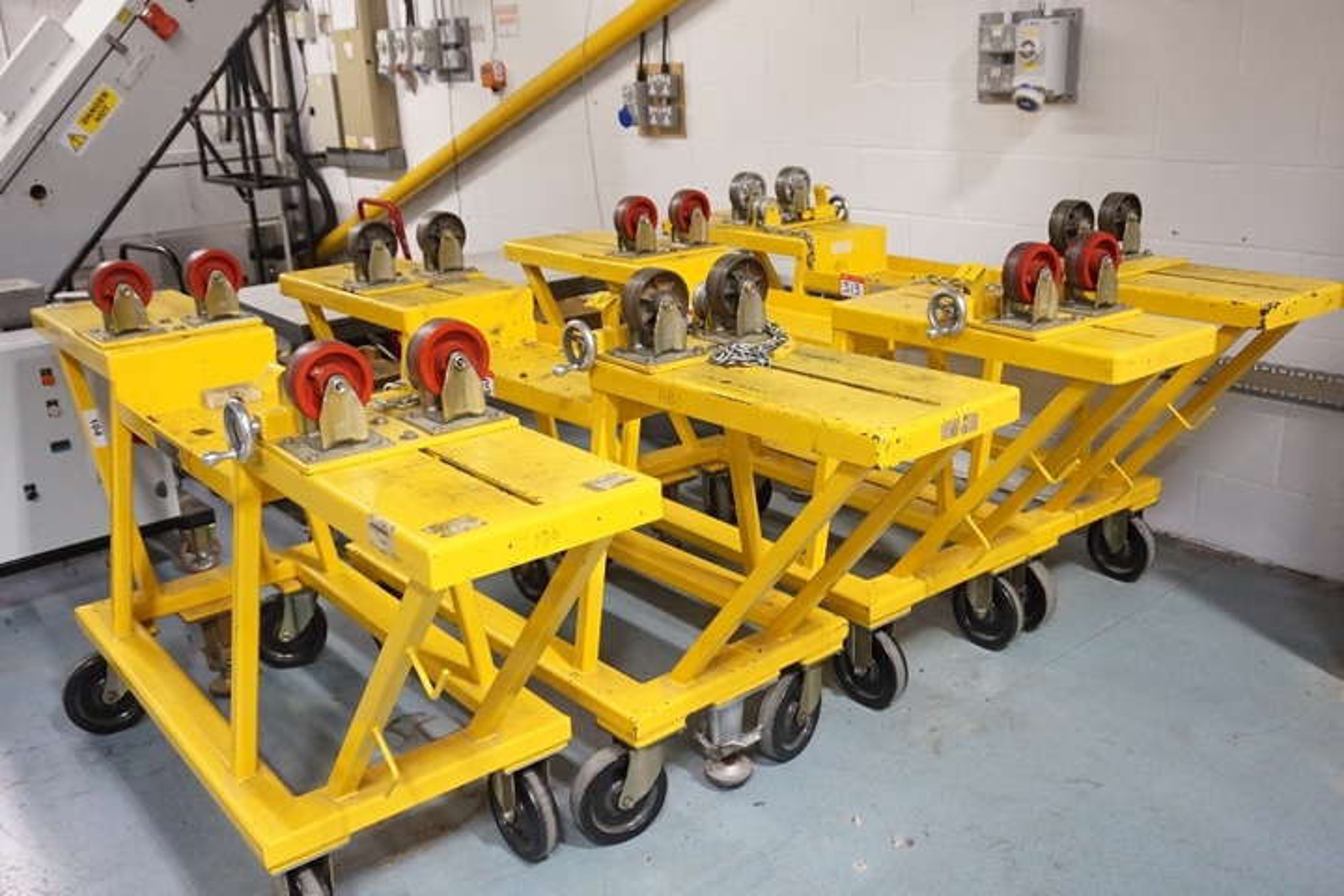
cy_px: 448
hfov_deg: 59.5
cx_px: 672
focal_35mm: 32
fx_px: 1176
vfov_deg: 41.7
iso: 3200
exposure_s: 1/100
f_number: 4
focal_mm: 21
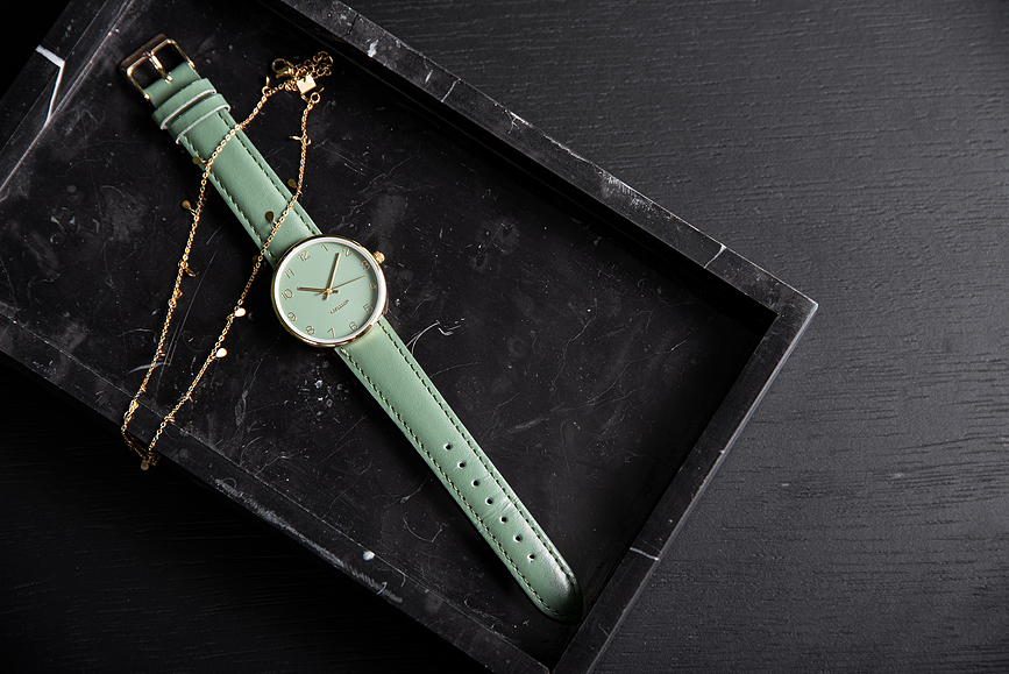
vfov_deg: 13.1
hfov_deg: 19.4
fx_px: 2944
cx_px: 504
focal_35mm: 105
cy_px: 337
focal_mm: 105
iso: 100
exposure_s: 1/125
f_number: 5.6
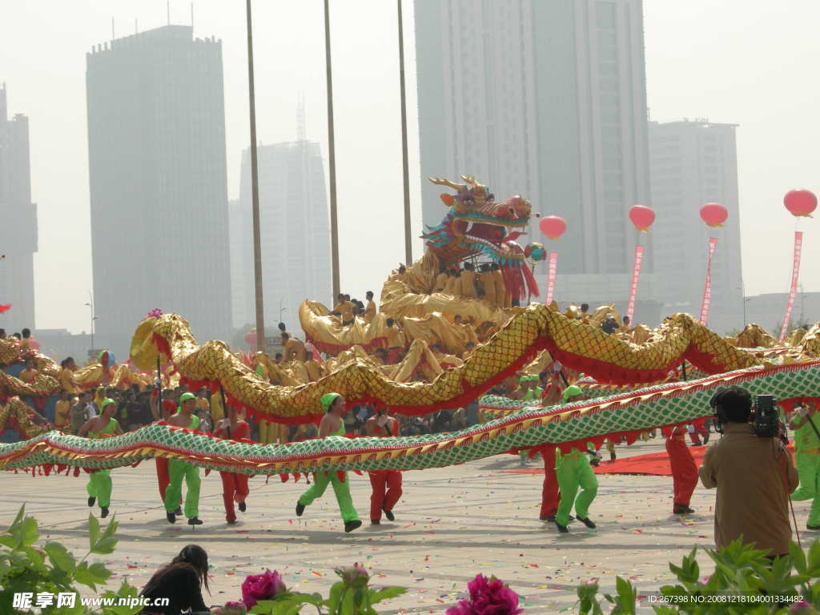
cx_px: 410
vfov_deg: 14.4
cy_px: 308
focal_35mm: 103
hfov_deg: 19.1
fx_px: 2440
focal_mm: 21.5
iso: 86
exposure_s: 1/478
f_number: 6.5
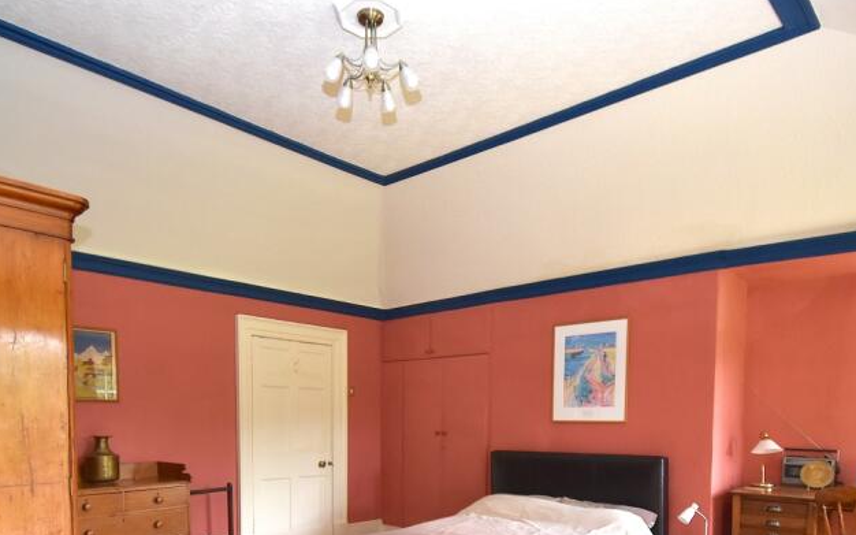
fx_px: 583
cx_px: 409
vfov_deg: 45.6
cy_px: 458
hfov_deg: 72.5
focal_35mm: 25
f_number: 4.5
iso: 800
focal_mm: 10
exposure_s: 1/160
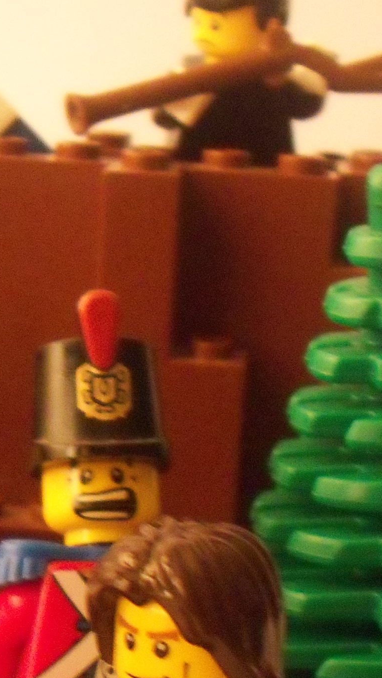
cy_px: 576
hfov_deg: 12.2
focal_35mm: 99
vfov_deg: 21.2
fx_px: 1782
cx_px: 58
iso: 400
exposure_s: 1/25
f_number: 2.9
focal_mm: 5.7
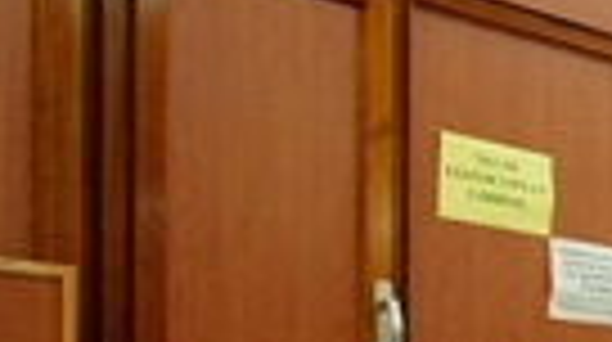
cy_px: 520
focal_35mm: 107
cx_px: 1577
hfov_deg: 13.2
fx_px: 1734
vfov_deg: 10.8
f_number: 9
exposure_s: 1/2.5
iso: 200
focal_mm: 12
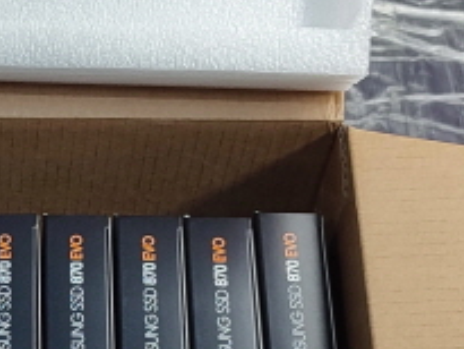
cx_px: -113
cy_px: 290
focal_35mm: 117
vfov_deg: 12.6
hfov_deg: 16.1
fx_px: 1569
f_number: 1.89
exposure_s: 1/40
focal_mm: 5.89
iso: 124
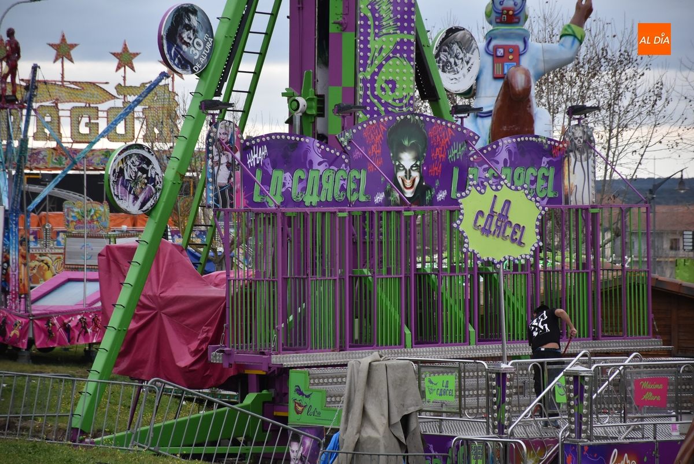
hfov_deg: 9.8
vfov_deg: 6.6
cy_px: 232
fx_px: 4051
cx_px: 347
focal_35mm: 210
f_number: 5.6
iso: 800
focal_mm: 140
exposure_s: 1/250
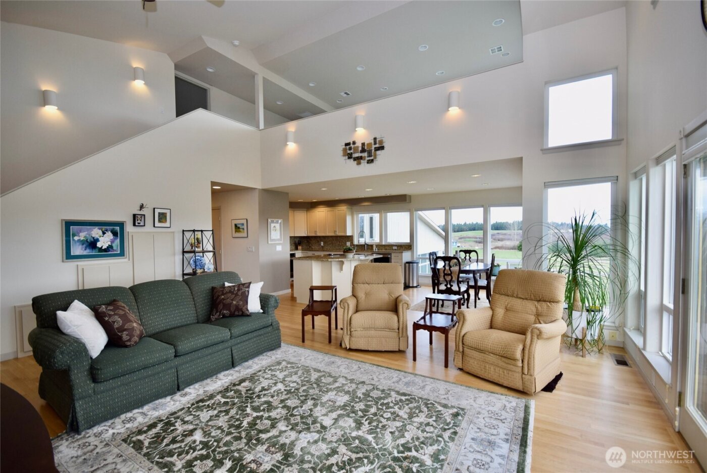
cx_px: 354
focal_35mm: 16
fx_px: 324
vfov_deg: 72.2
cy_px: 236
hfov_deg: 94.9
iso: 400
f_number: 6.3
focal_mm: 11
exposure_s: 1/160
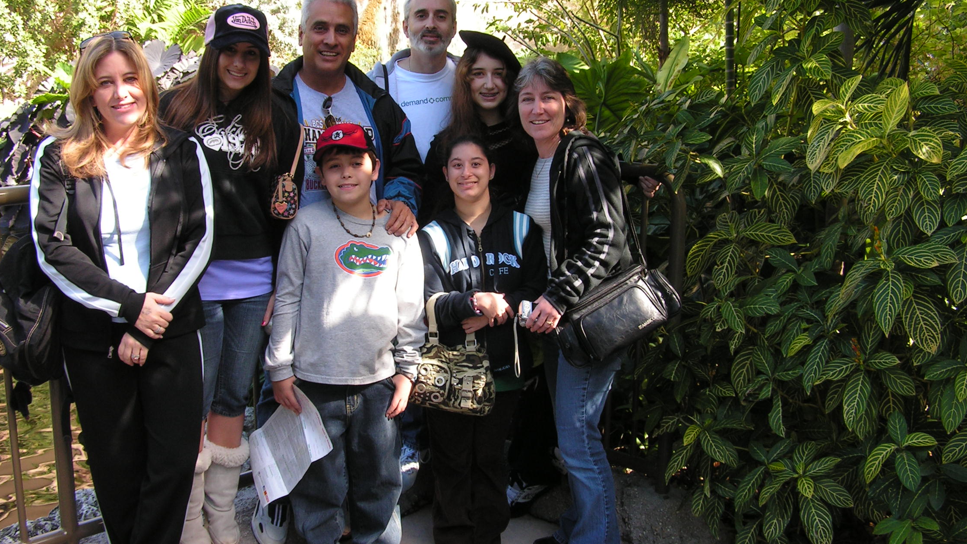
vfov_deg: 28.3
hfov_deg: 48.4
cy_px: 285
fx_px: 1077
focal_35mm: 42
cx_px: 480
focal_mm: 6.3
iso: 50
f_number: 4
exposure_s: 1/60
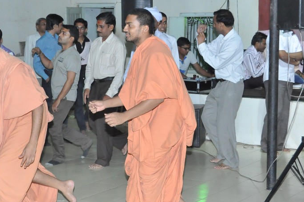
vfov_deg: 16.8
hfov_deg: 25.1
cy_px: 95
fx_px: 683
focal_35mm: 81
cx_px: 133
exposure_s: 1/125
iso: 2000
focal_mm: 32
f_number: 4
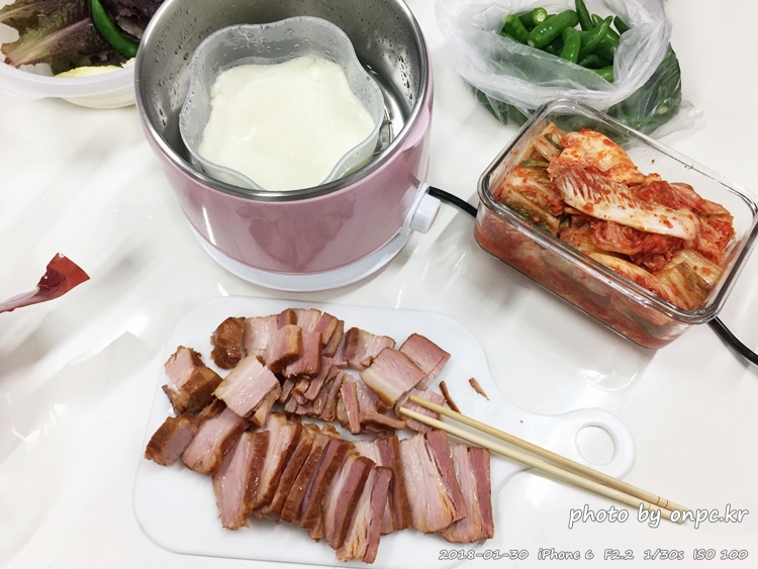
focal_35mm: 29
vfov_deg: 48.3
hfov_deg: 61.6
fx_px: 635
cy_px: 284
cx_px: 379
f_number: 2.2
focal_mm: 4.15
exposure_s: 1/30
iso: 100
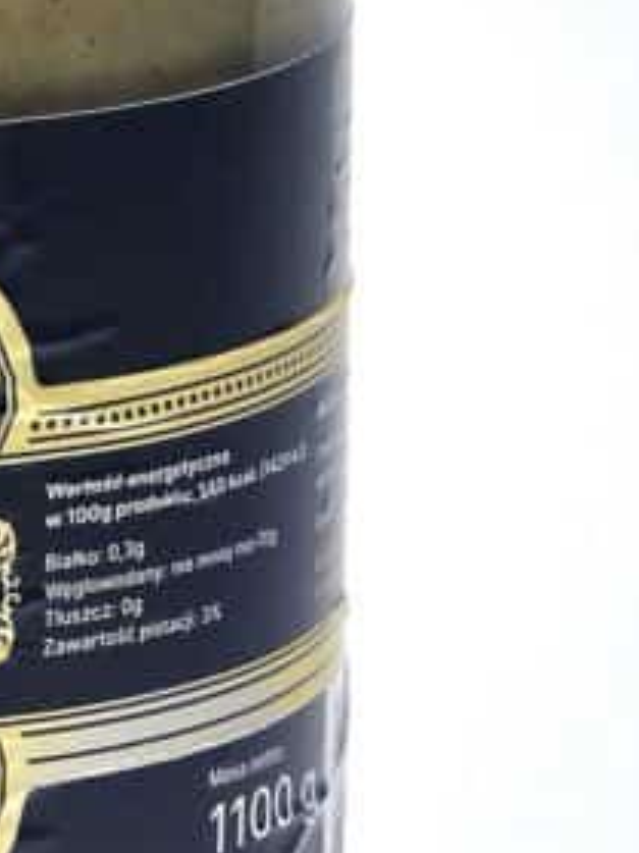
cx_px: -223
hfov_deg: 3.5
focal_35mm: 422
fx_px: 10395
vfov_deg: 4.7
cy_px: 327
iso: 40
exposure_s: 1/101
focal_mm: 18.6
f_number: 3.4
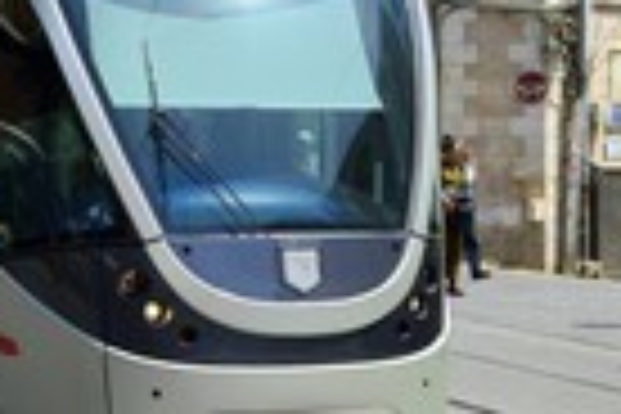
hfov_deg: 21.0
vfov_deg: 14.5
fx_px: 1621
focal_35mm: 94
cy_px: 144
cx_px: 11
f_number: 6.3
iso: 100
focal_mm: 31
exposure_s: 1/400
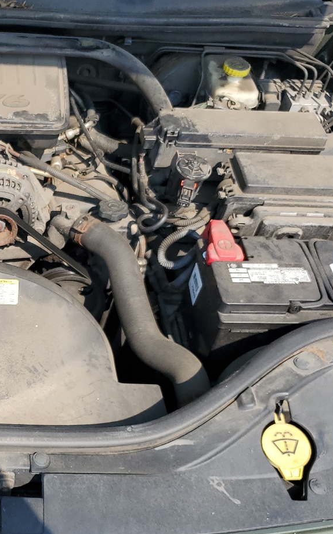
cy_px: 318
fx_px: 697
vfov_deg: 41.7
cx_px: -58
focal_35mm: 48
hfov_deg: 24.5
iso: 50
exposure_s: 1/2000
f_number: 1.5
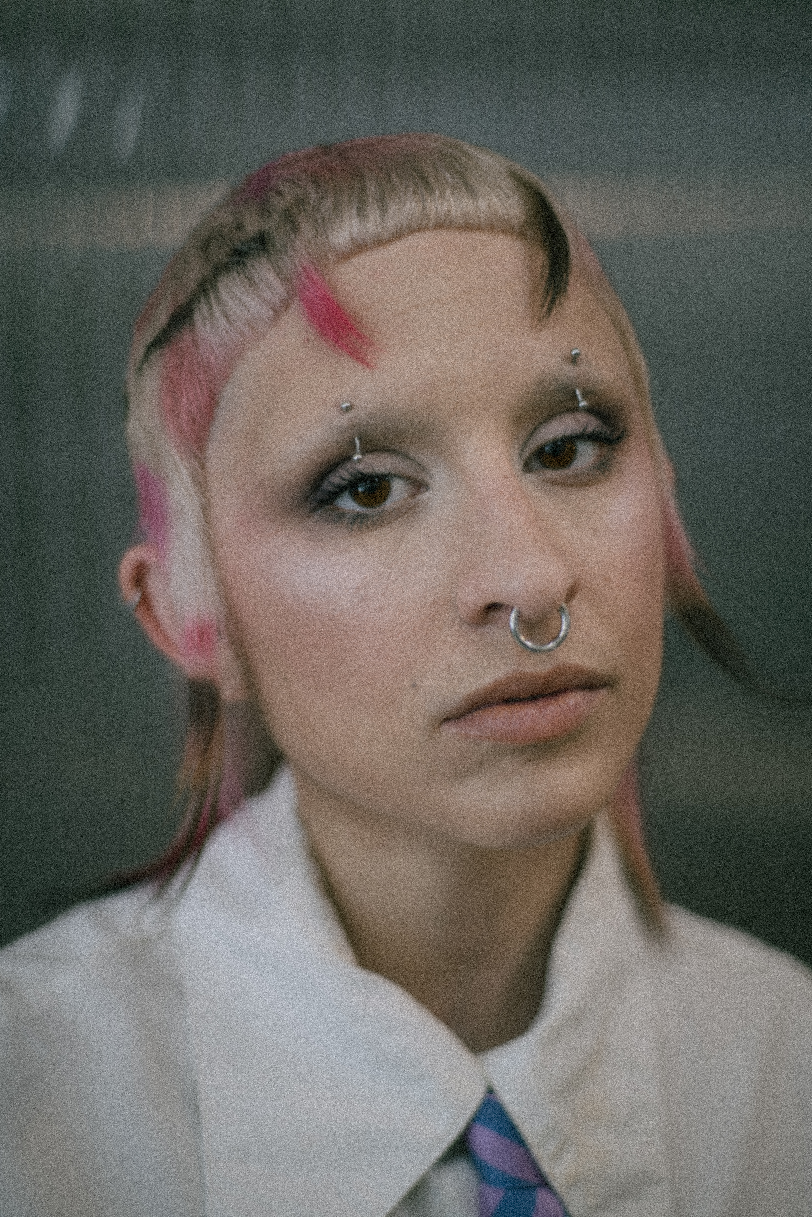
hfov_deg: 27.0
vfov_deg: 39.6
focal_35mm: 50
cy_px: 608
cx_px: 406
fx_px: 1690
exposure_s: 1/100
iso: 180
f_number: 2.2
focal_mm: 50
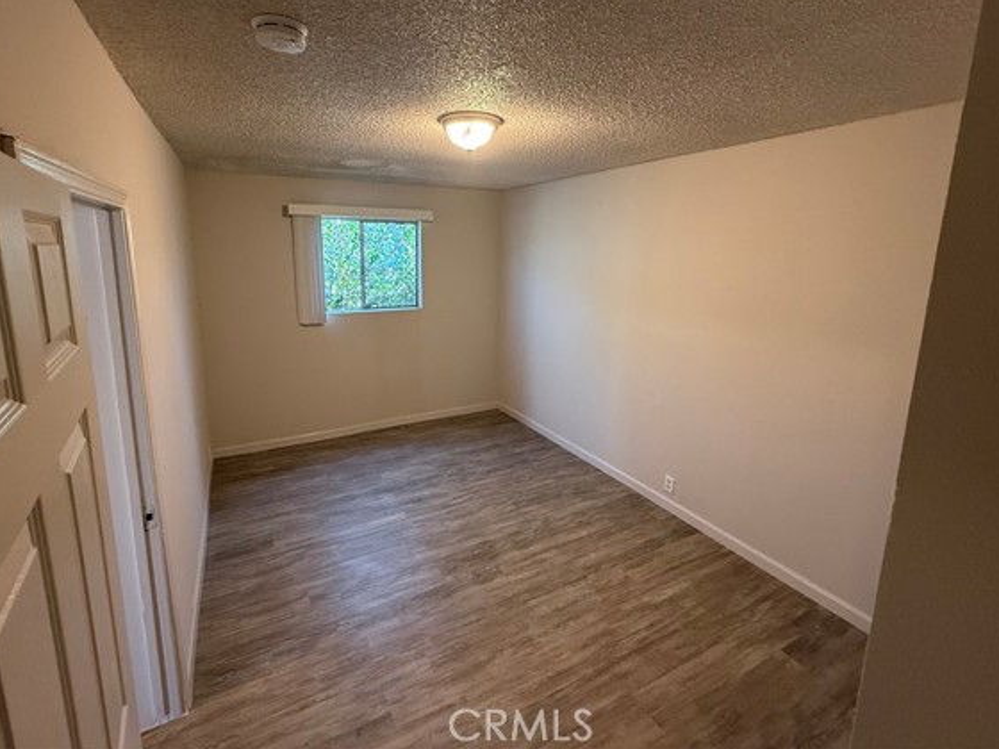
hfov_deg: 94.4
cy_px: 323
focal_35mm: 16
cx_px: 467
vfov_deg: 77.7
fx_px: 462
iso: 400
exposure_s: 1/120
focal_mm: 2.22
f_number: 2.2
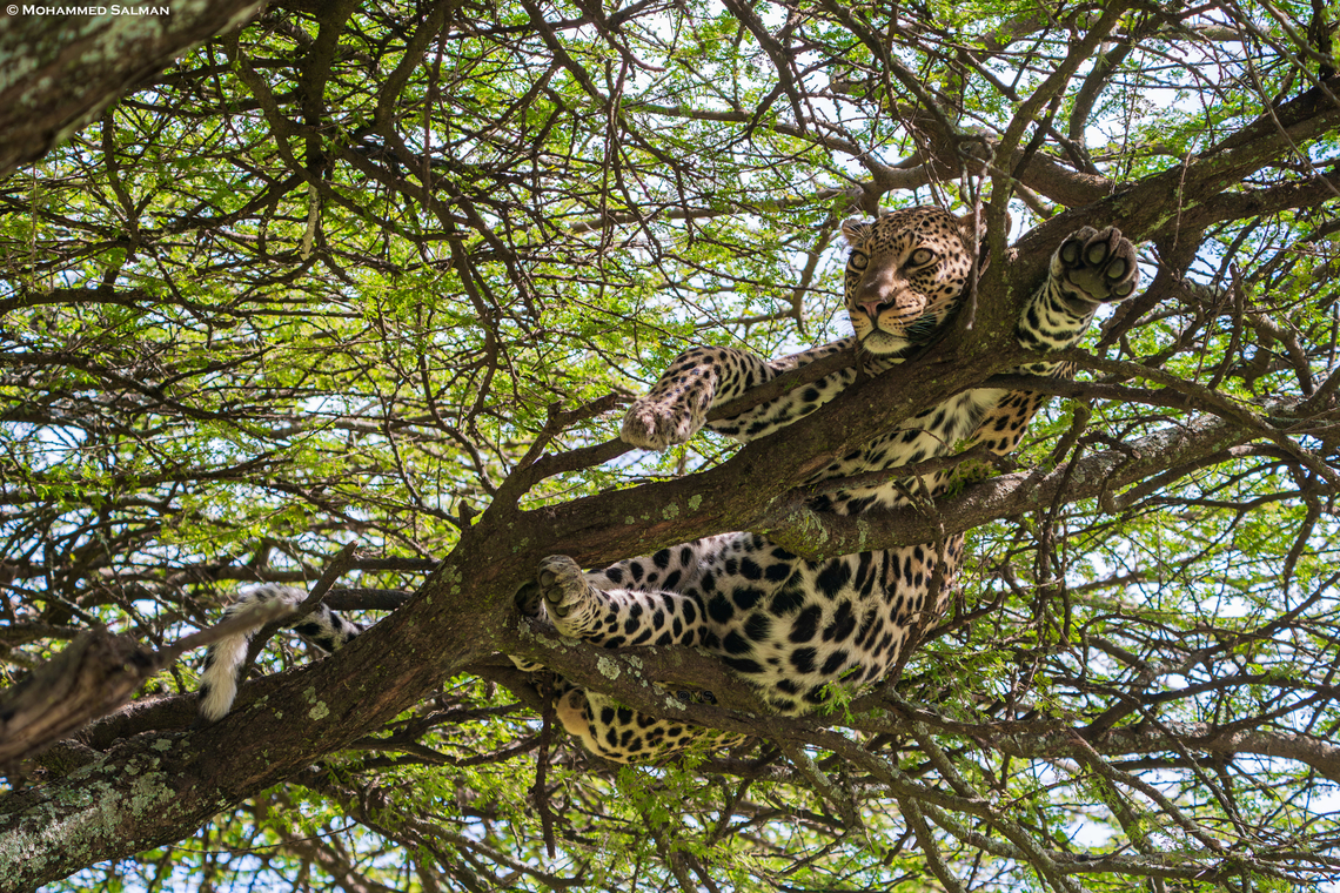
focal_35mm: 207
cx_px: 670
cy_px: 446
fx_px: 7704
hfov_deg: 9.9
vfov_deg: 6.6
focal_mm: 207
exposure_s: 1/800
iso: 500
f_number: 5.6
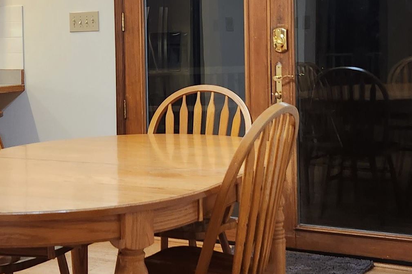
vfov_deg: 18.5
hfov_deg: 27.7
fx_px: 835
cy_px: 62
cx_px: 189
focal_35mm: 73
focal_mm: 5.4
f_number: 1.8
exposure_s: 1/120
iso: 200
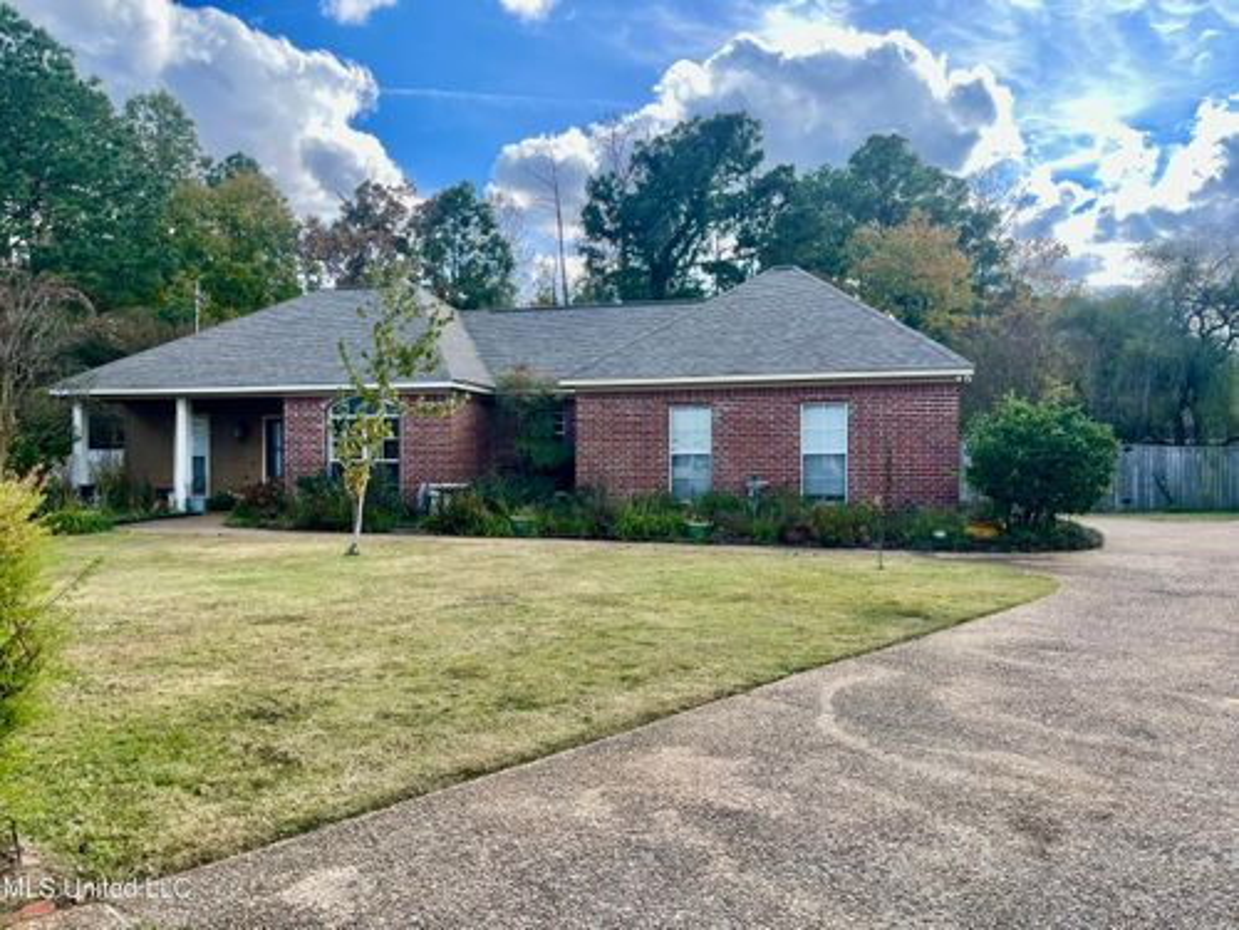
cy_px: 465
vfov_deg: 53.1
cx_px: 620
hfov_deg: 67.3
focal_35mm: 26
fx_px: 931
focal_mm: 5.1
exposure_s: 1/1036
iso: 50
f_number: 1.6
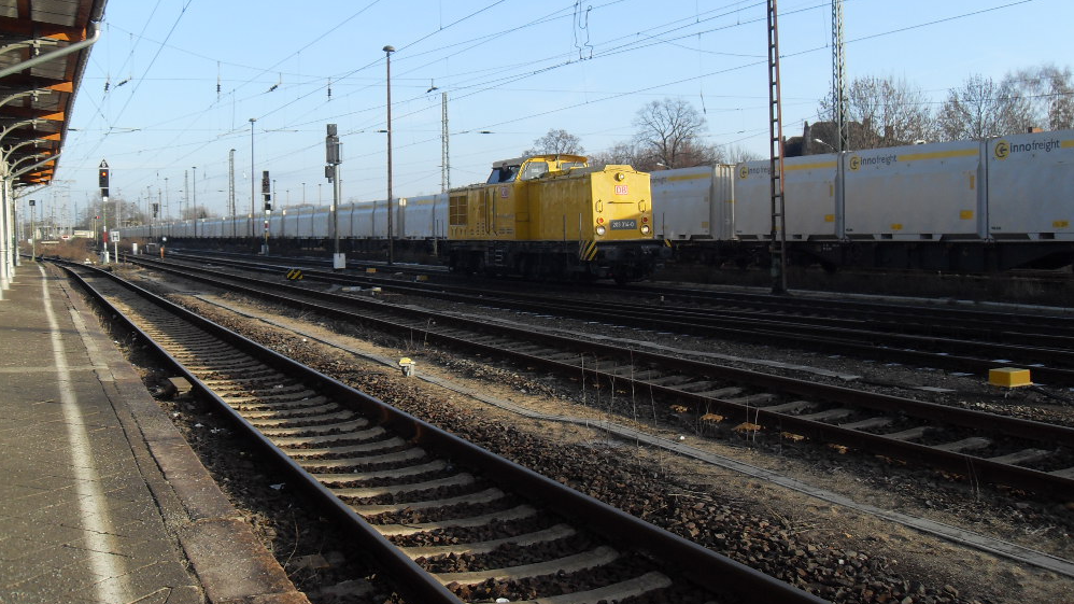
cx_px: 527
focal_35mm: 38
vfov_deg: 31.0
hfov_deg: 52.8
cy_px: 222
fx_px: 1082
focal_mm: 6.3
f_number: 7
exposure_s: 1/90
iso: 80
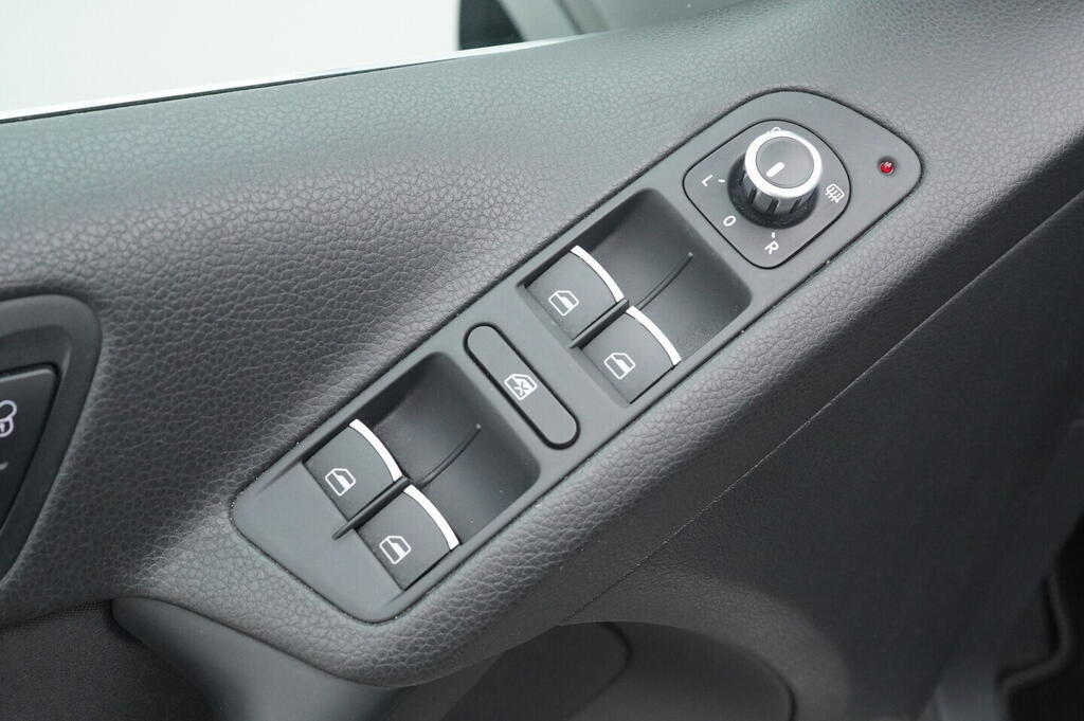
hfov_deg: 53.2
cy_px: 360
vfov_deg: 36.8
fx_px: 1083
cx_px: 542
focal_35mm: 36
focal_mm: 24
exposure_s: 1/160
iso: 2500
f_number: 6.3
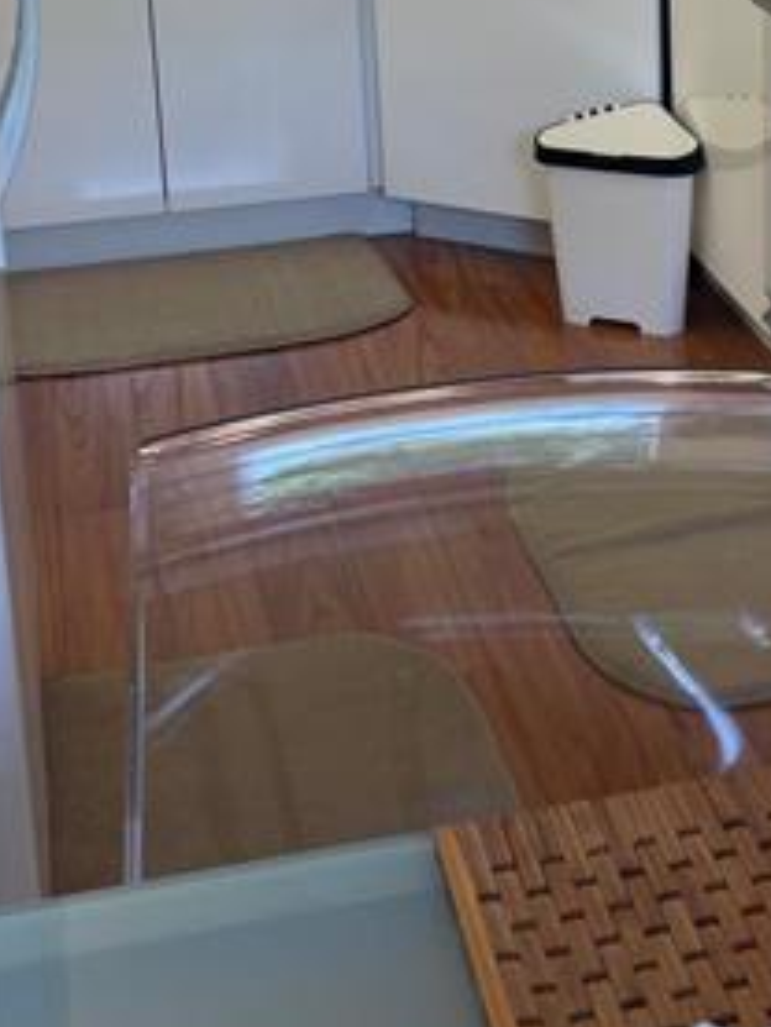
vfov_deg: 26.0
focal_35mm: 72
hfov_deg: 20.1
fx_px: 2137
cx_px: 693
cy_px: 59
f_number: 1.6
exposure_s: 1/120
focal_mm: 5.1
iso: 50
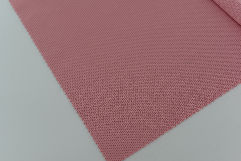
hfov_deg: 39.6
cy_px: 80
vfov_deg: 27.0
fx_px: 335
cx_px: 120
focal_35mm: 50
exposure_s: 1/320
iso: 100
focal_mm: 50
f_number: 3.5
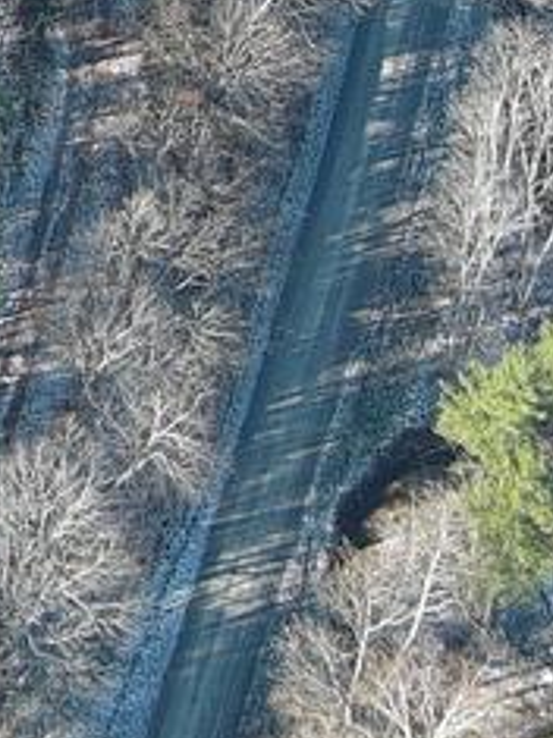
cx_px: -688
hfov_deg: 5.9
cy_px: -1016
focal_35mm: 243
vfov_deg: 7.6
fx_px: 5181
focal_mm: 10.57
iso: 100
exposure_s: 1/296
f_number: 2.8
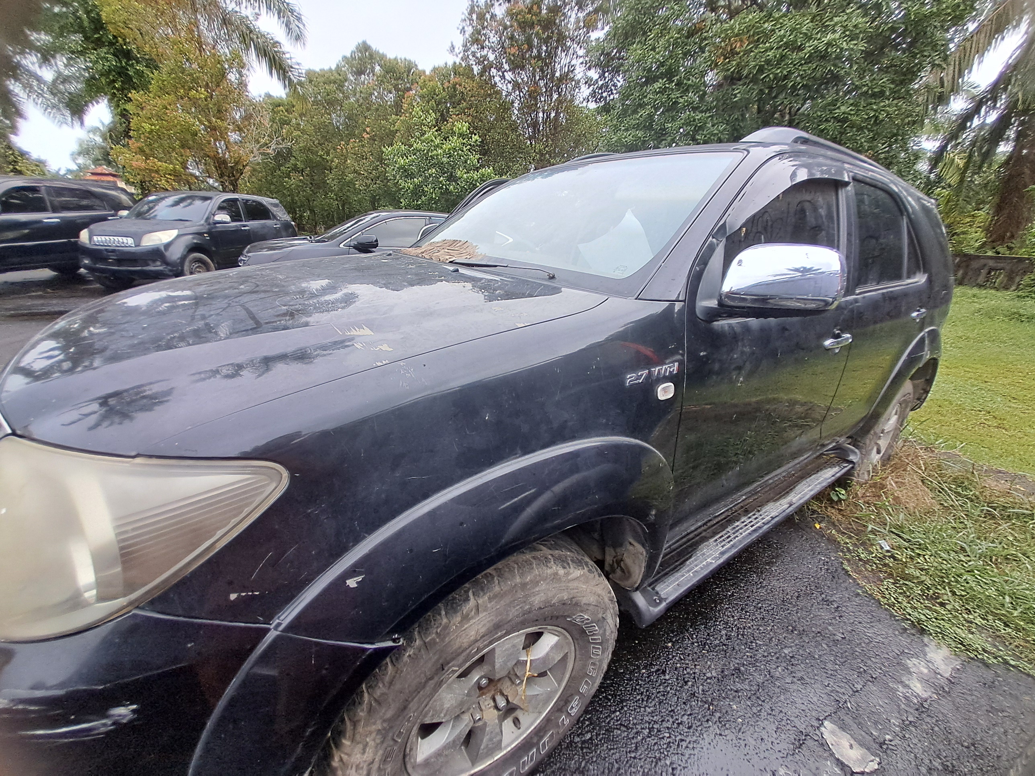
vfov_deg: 89.9
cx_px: 518
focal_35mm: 13
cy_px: 388
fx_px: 389
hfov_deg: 106.2
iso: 50
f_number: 2.2
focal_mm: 1.13
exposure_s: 1/303
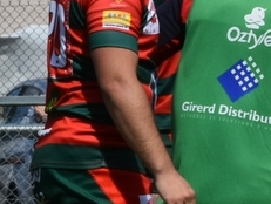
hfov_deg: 2.1
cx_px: -184
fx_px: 7504
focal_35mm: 957
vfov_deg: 1.6
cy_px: 113
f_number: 13
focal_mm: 150
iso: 400
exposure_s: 1/800
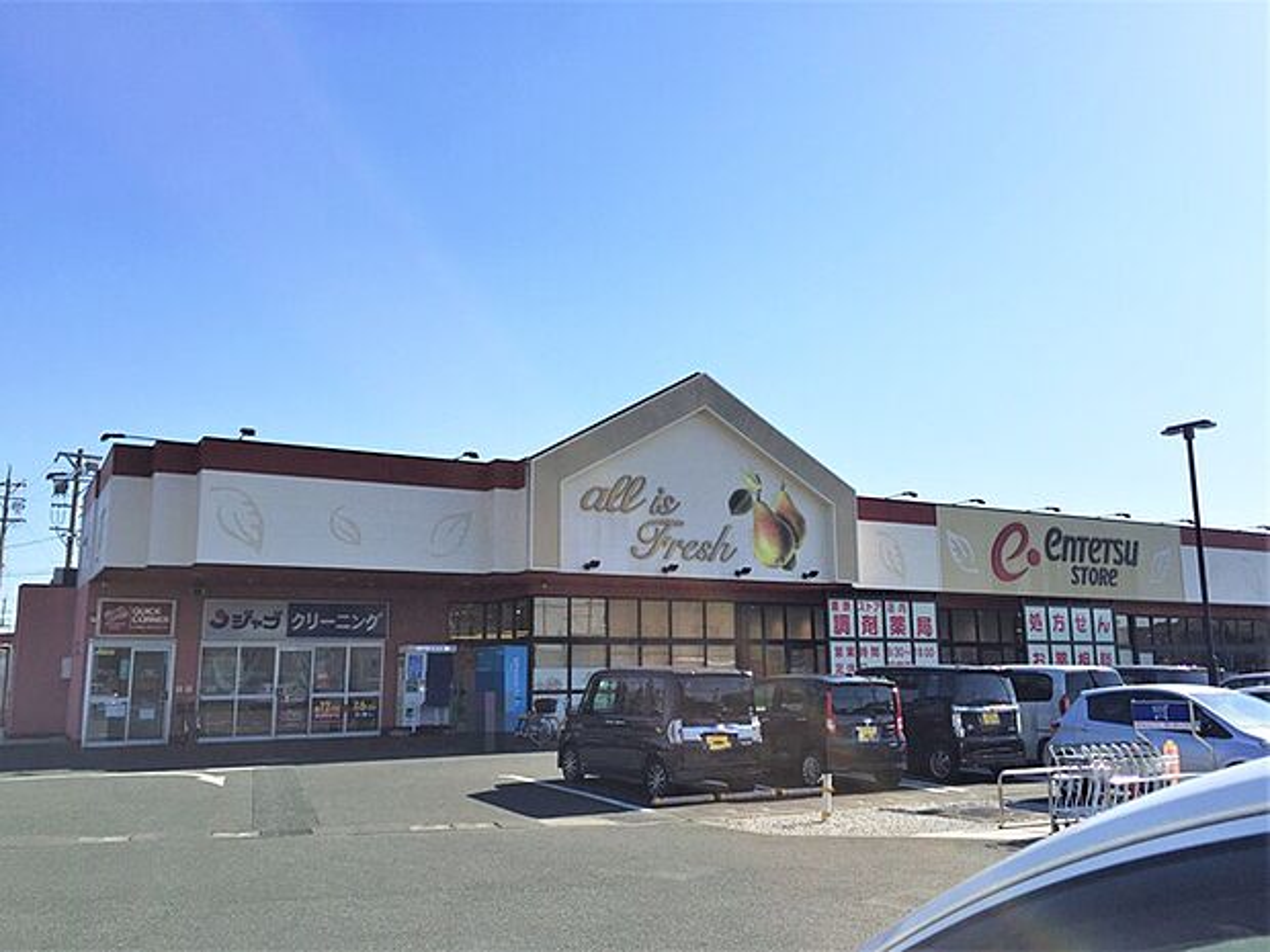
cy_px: 476
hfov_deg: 61.7
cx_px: 635
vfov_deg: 48.2
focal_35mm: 29
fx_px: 1064
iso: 32
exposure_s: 1/2825
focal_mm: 4.15
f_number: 2.2
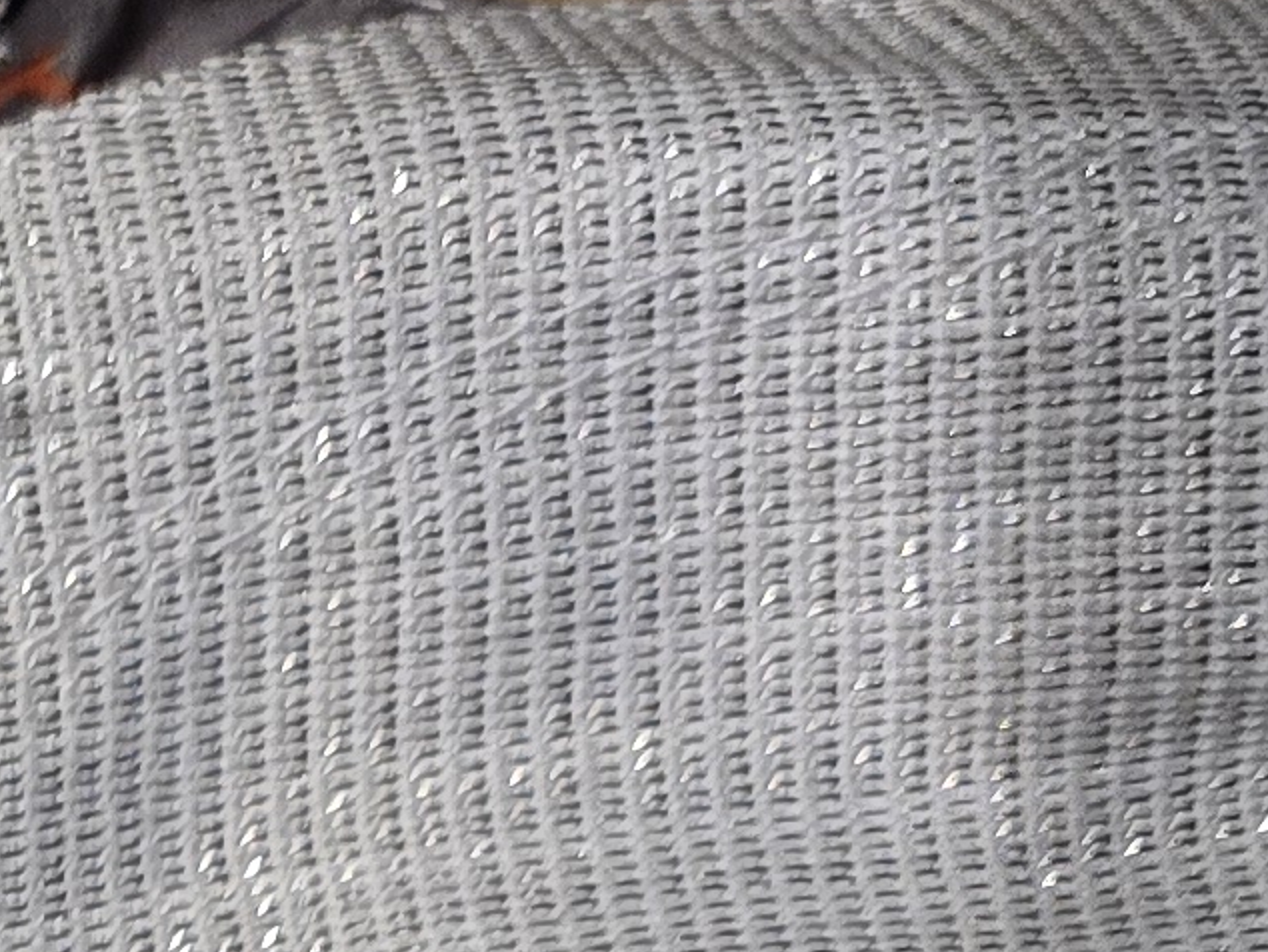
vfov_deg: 9.0
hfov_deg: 12.5
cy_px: 2414
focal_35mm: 145
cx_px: -964
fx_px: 5313
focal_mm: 6.3
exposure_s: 1/120
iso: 500
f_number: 1.7
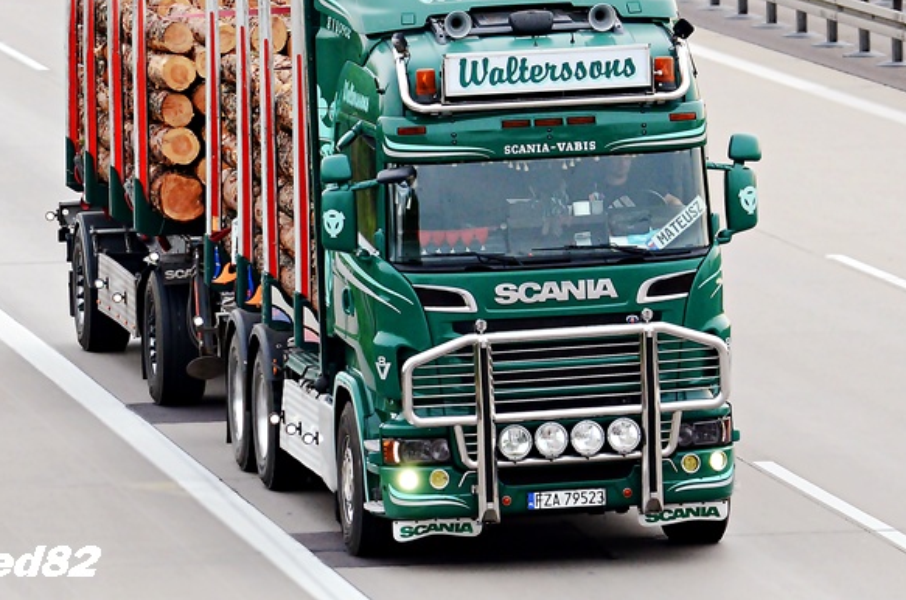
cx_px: 438
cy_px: 193
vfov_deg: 3.4
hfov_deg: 5.1
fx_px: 10087
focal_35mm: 402
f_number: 8
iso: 2000
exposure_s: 1/640
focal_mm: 195
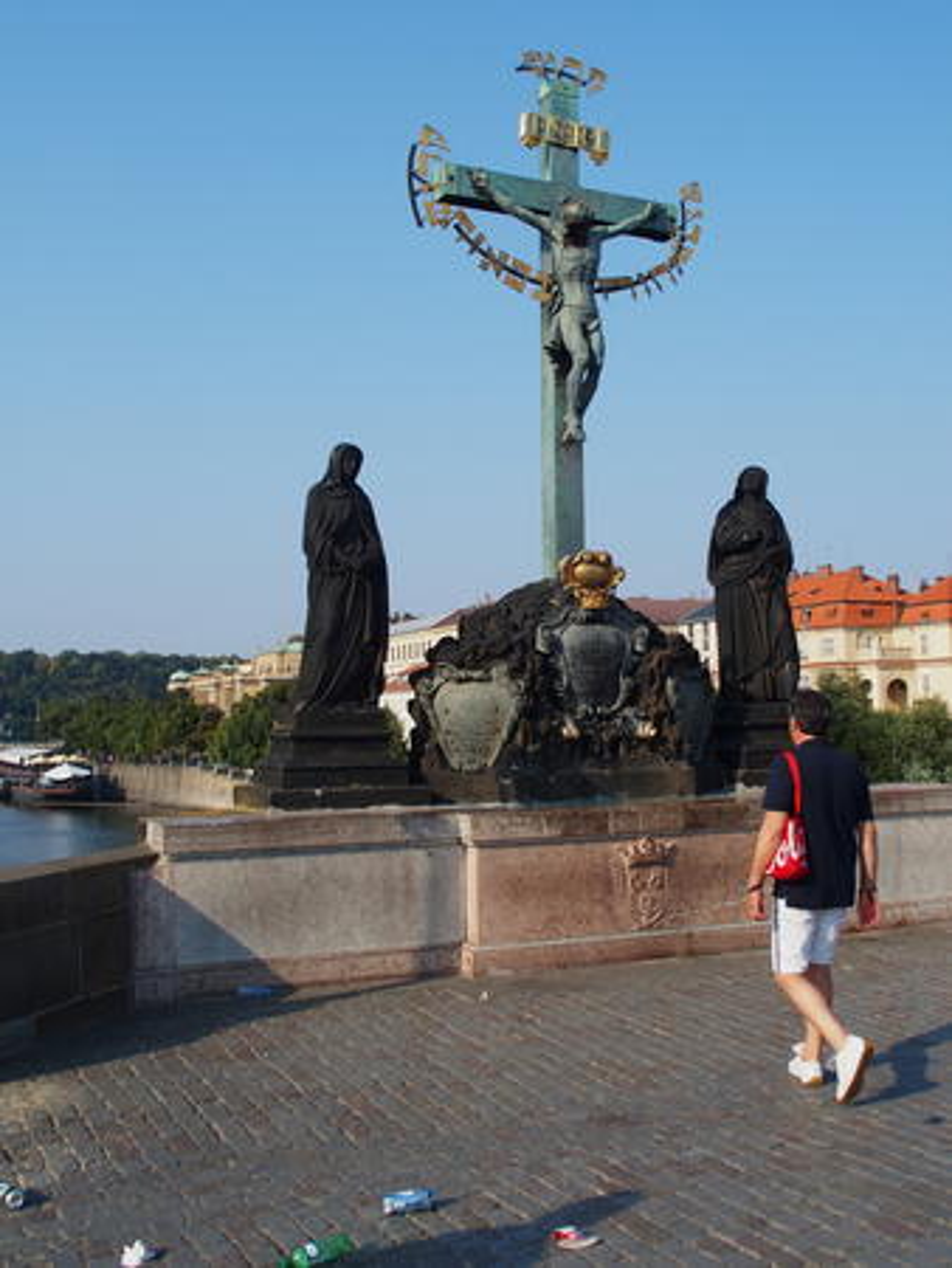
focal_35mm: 35
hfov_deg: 40.7
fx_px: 1282
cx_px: 476
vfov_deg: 52.6
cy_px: 634
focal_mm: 7.4
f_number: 3.5
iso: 100
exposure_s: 1/800
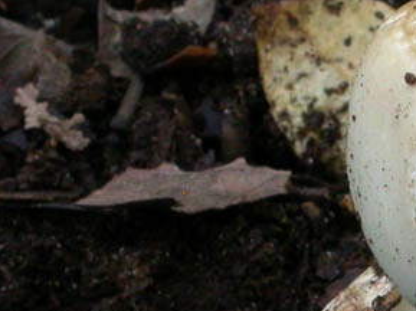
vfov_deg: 3.5
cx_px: 550
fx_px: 5125
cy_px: 246
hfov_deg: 4.6
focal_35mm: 427
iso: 200
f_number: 10.3
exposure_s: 1/8
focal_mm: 32
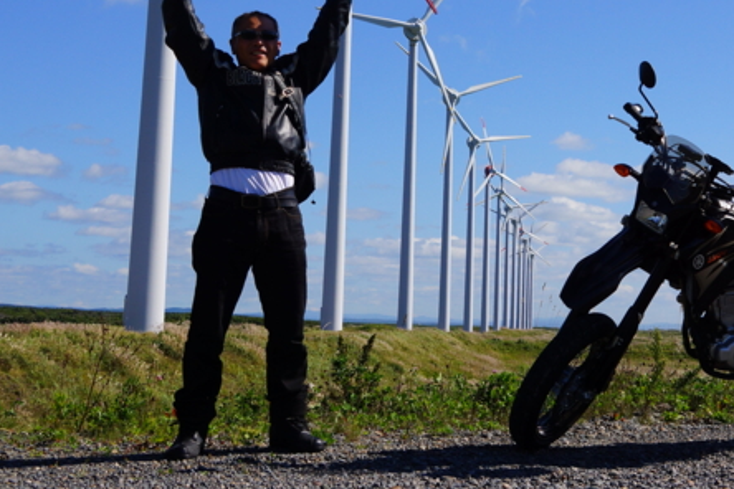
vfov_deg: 18.7
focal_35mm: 72
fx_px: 1468
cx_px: 532
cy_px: 67
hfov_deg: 27.8
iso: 200
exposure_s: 1/800
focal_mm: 27
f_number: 8
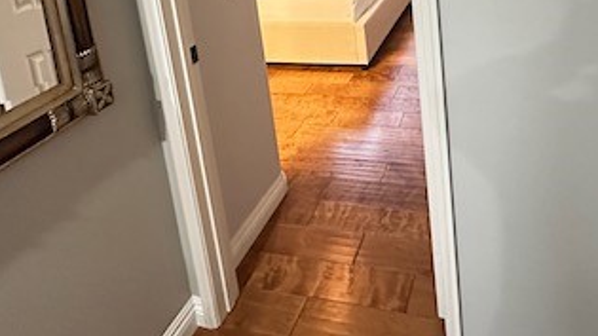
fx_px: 491
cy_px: -55
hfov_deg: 61.3
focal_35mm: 31
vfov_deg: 32.1
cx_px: 391
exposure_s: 1/40
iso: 1250
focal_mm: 2.22
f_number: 2.2
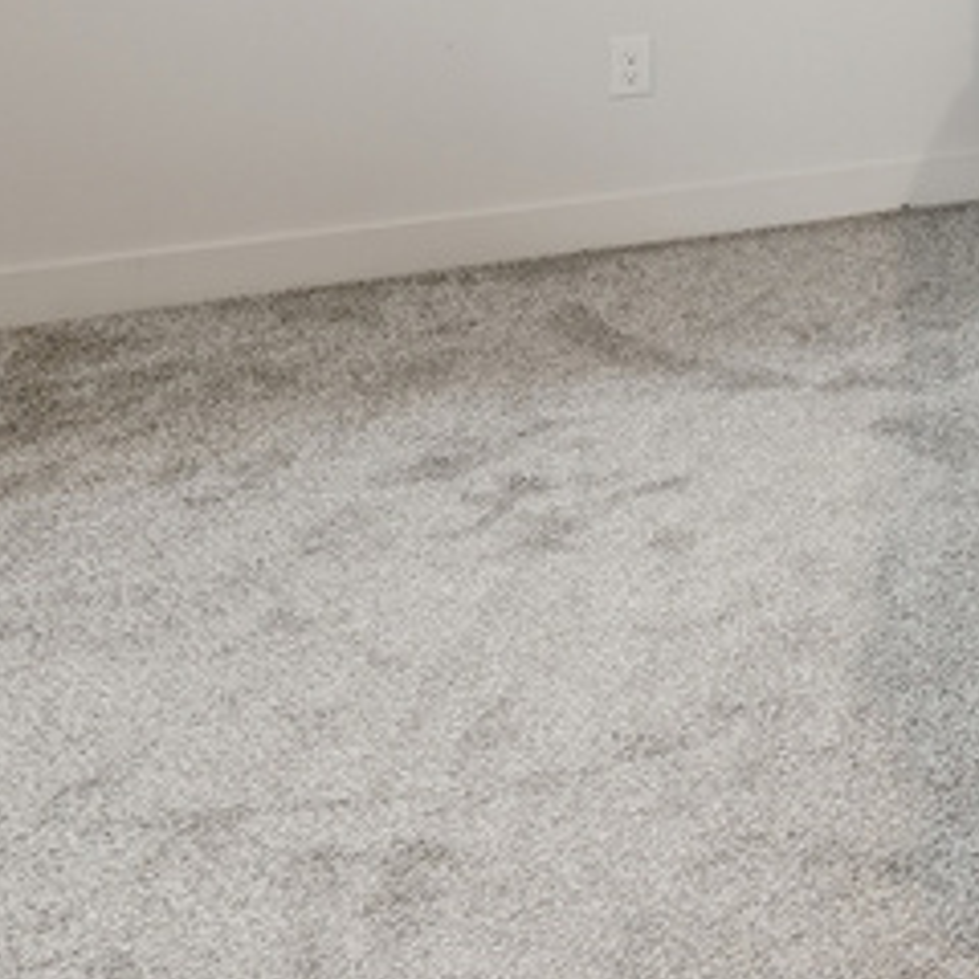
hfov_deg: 19.8
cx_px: 1844
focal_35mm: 58
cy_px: -392
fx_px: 1856
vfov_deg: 24.5
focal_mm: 16
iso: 250
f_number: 9
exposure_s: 1/125
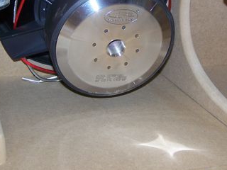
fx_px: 498
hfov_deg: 25.7
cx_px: 114
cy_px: 41
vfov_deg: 19.2
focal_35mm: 76
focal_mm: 6.3
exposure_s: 1/60
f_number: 2.8
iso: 80
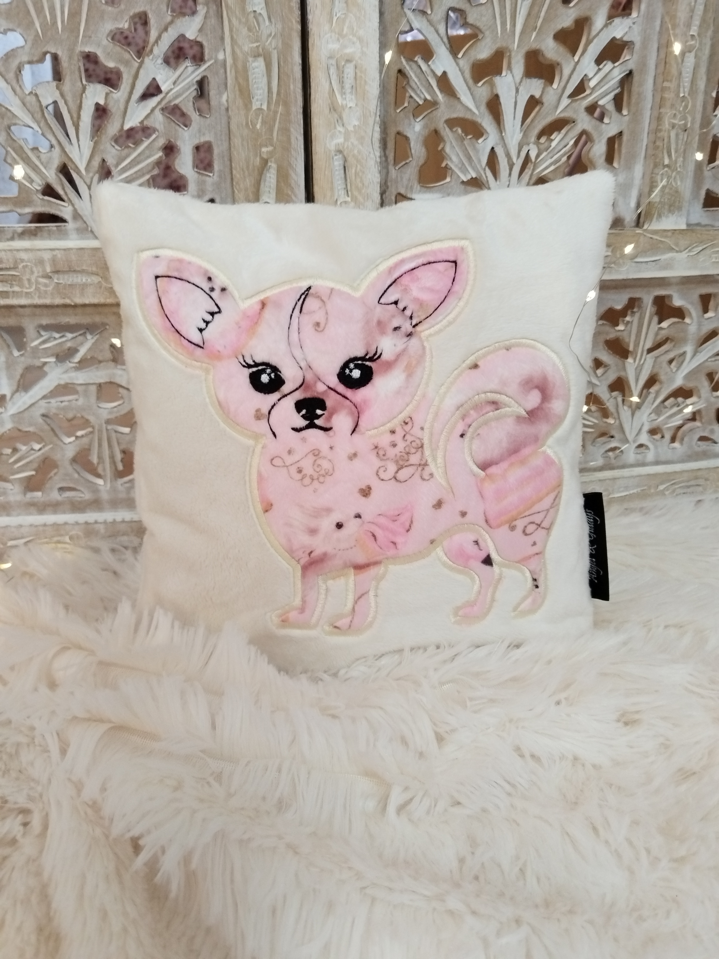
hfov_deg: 53.1
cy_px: 480
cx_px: 360
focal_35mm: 26
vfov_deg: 67.3
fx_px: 720
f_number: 1.9
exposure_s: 1/33.3
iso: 800
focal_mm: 4.95
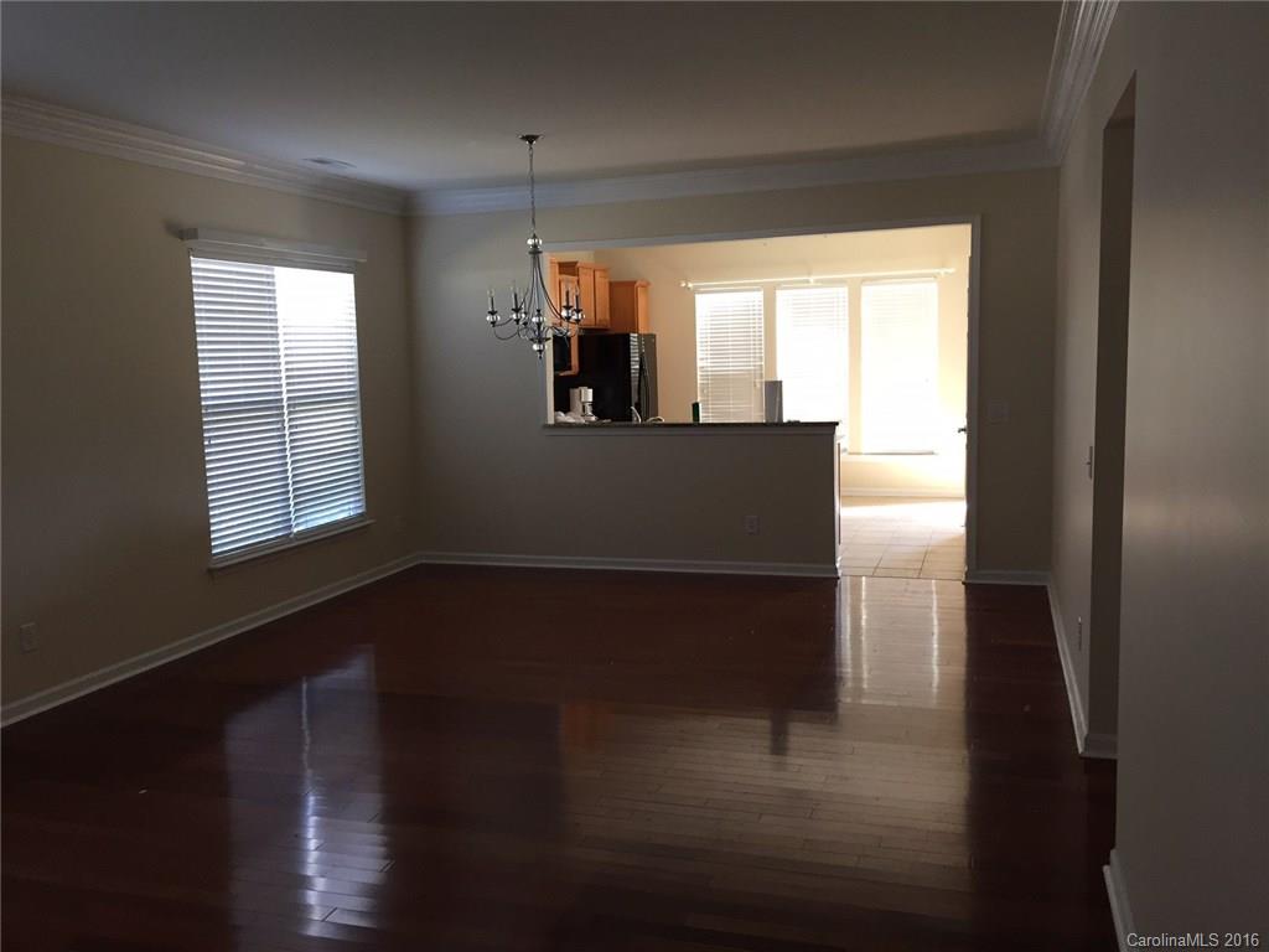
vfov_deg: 48.2
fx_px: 1063
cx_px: 634
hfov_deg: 61.7
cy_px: 476
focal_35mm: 29
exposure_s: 1/30
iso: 50
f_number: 2.2
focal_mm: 4.15
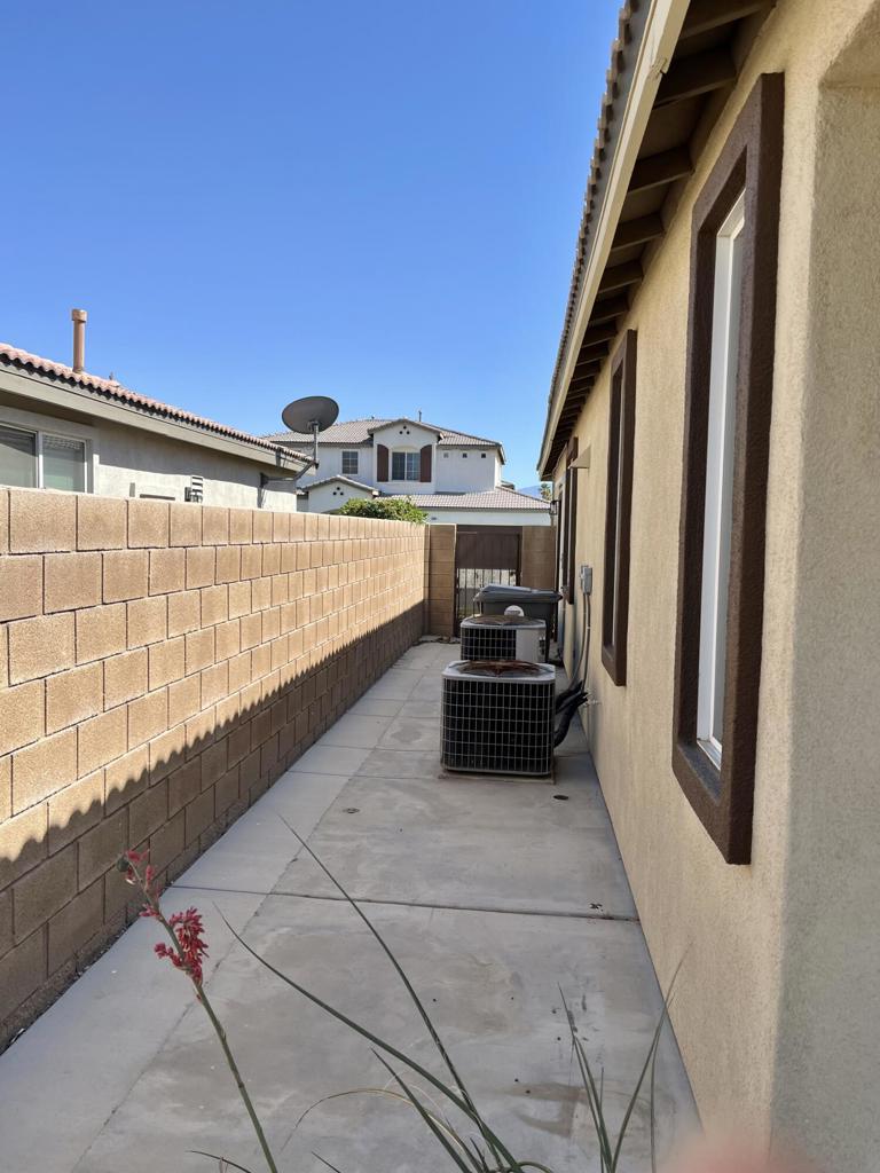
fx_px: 881
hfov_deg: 53.1
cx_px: 440
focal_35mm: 26
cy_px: 586
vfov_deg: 67.3
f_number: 1.6
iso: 50
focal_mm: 5.1
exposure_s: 1/2632
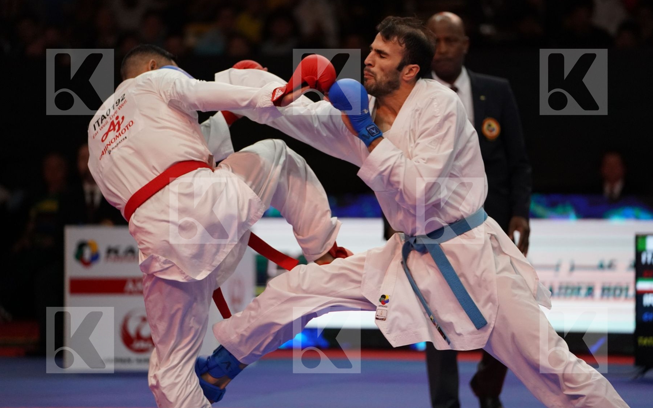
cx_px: 327
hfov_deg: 11.5
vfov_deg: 7.2
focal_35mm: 182
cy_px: 211
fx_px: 3239
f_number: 2.8
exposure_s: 1/1000
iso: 4000
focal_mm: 178
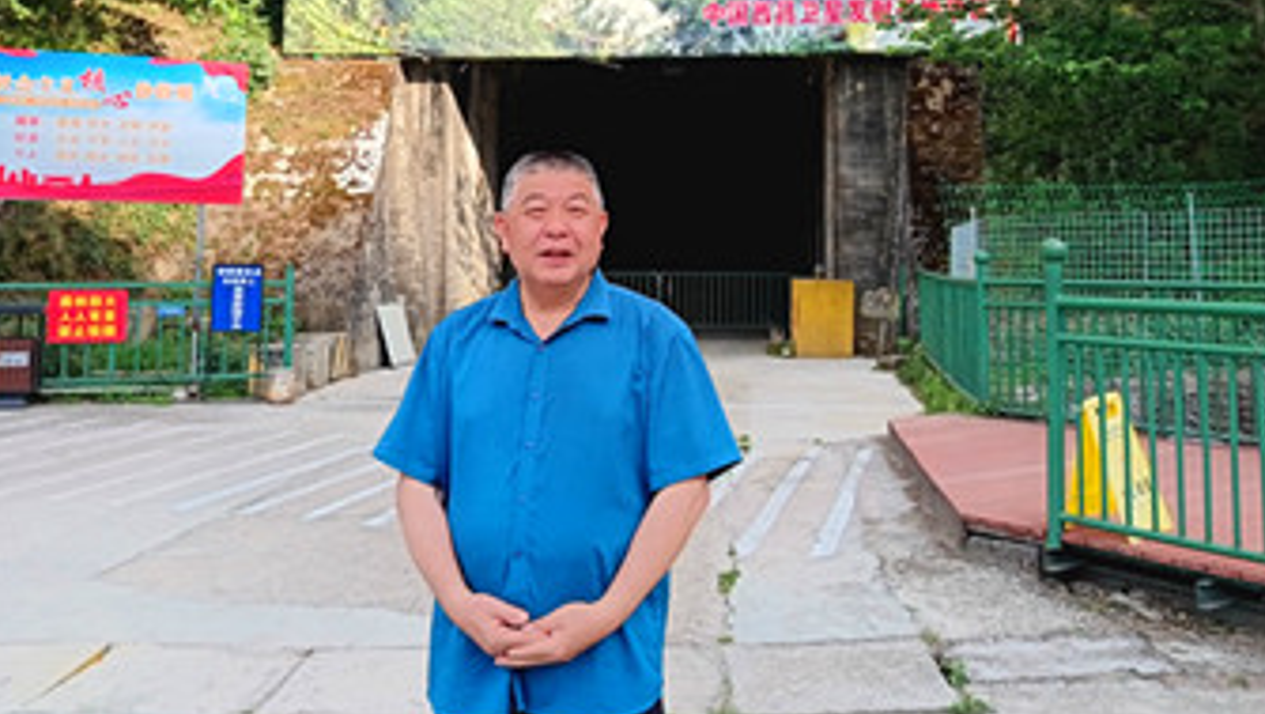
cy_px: 142
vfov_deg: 29.8
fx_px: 1309
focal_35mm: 39
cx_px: 653
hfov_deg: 51.6
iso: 425
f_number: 1.75
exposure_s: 1/900
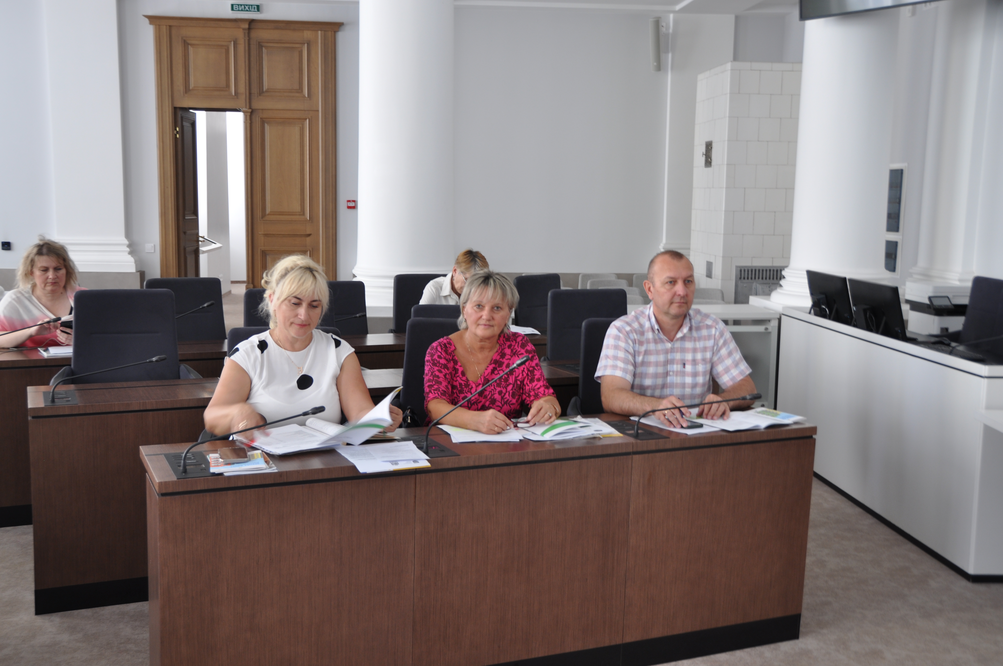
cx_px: 502
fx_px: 1085
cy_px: 333
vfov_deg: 34.1
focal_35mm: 39
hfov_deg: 49.6
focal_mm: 26
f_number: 4
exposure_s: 1/13
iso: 200
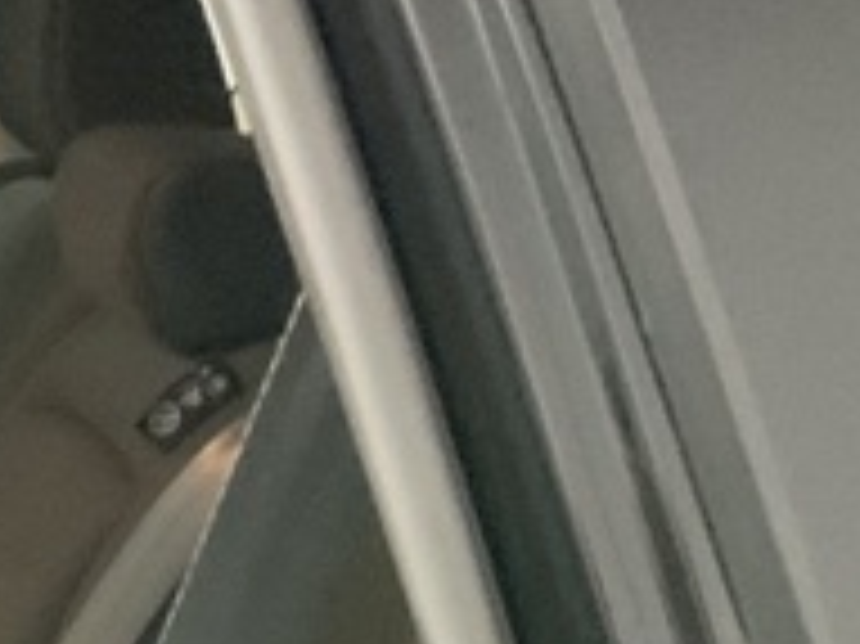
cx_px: -968
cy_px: 959
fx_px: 3625
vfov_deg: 9.9
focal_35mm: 146
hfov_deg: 11.8
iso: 500
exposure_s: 1/30
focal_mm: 3
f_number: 1.8
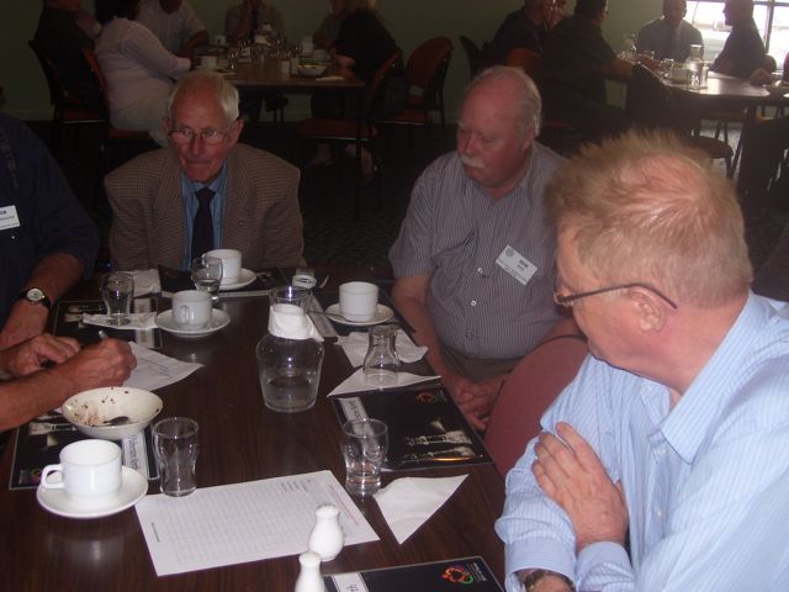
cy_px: 296
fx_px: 1026
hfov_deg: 42.1
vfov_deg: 32.2
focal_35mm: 45
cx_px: 394
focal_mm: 7.6
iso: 80
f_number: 3
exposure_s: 1/60
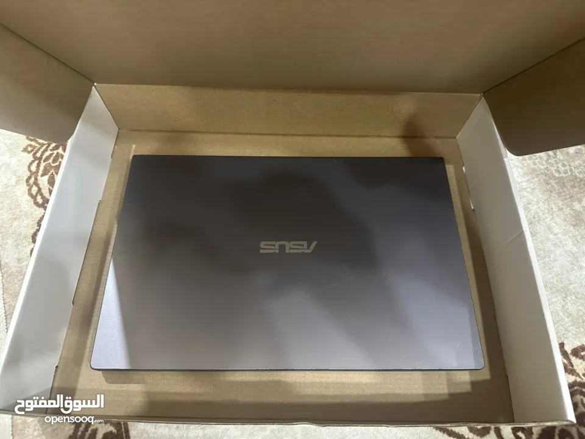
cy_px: 220
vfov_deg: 56.8
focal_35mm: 24
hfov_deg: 71.6
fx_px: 406
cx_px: 292
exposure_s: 1/43
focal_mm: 6.86
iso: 1000
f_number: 1.78
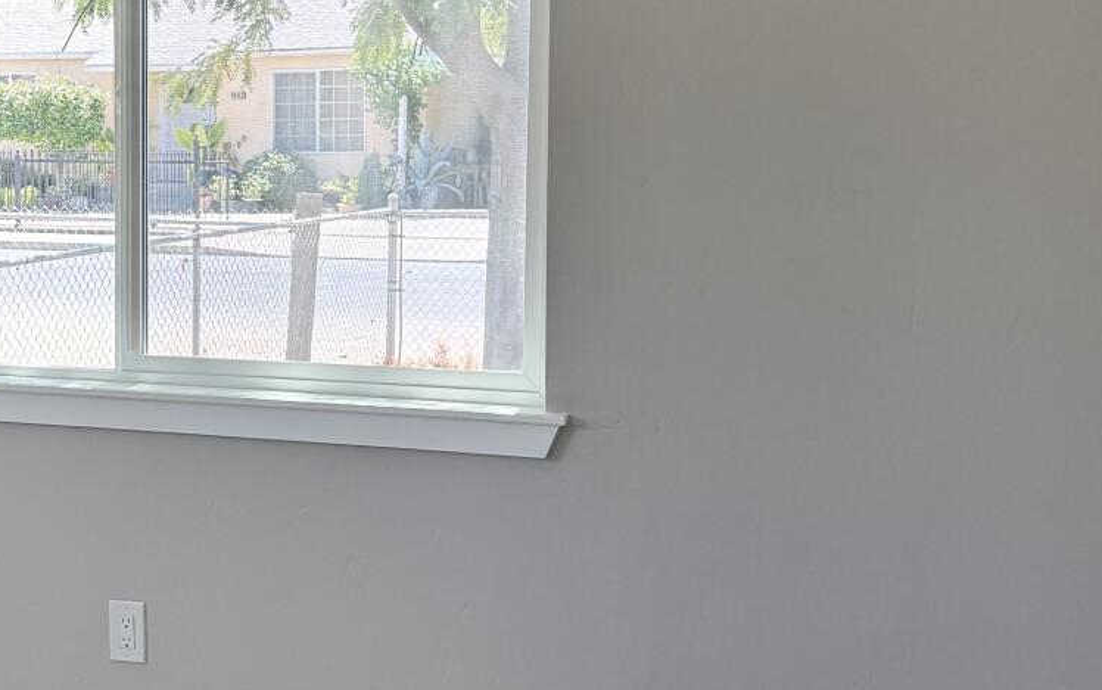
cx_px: 214
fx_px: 2043
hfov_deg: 29.5
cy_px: 293
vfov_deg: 19.1
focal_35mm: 68
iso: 100
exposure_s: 1/231
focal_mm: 6.76
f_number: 1.78
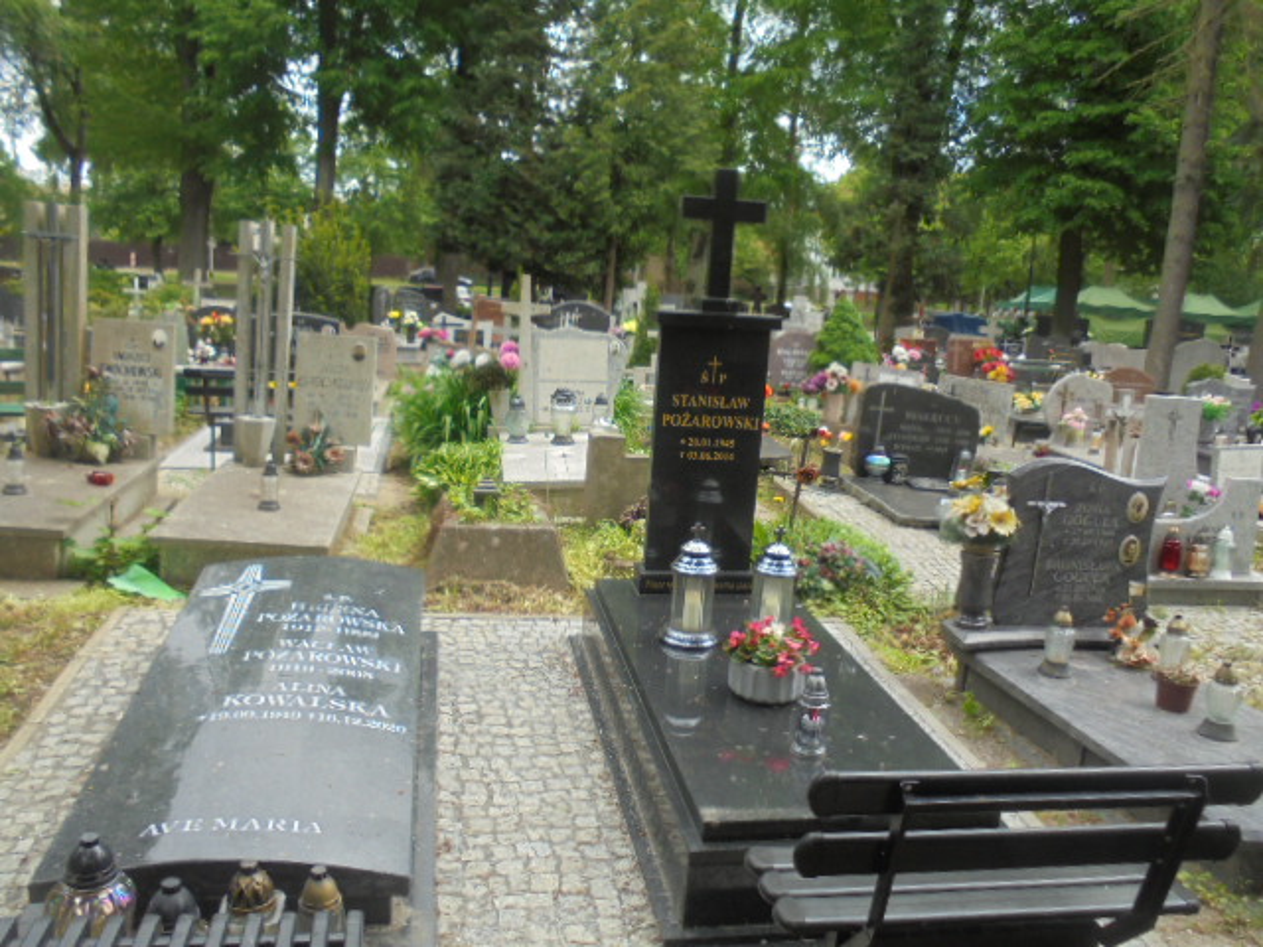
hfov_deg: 61.7
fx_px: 1058
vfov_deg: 48.2
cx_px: 632
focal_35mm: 29
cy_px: 474
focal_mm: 5.3
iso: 100
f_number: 3.7
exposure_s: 1/200
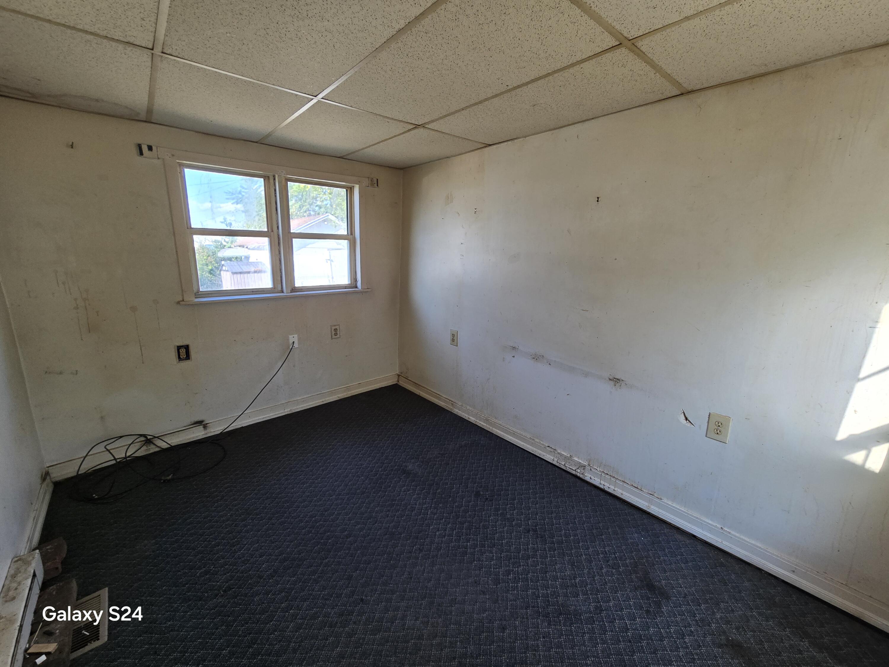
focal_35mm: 13
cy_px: 334
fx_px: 334
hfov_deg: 106.2
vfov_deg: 89.9
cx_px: 444
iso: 80
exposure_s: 1/120
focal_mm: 2.2
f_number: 2.2
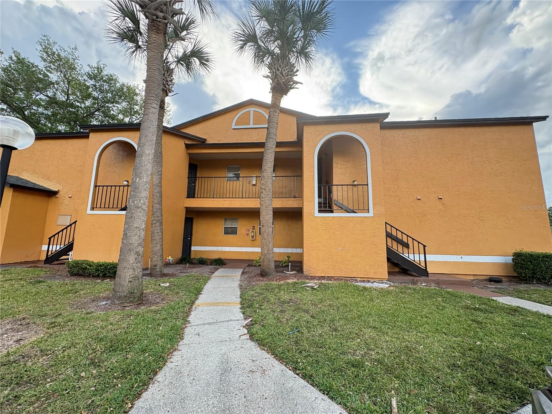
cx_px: 276
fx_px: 223
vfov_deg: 85.7
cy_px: 207
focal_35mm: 14
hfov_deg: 102.1
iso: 64
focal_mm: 2.22
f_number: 2.2
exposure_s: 1/269
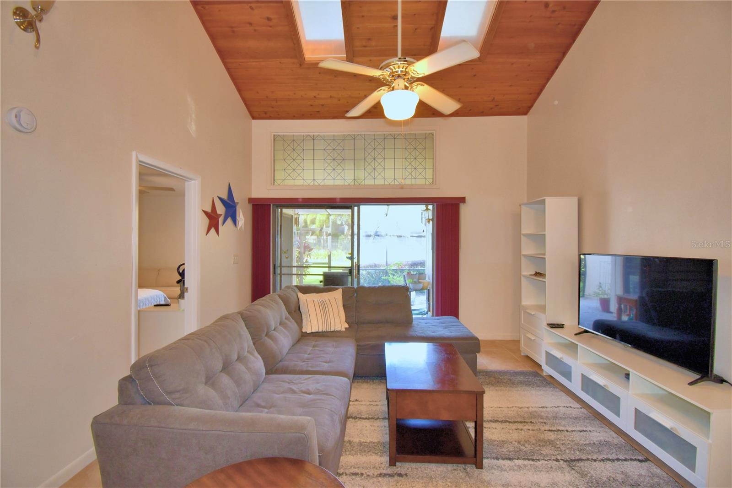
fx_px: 305
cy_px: 244
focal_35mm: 15
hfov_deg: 100.4
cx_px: 366
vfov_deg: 77.3
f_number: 4.5
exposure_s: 1/30
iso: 360
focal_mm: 10
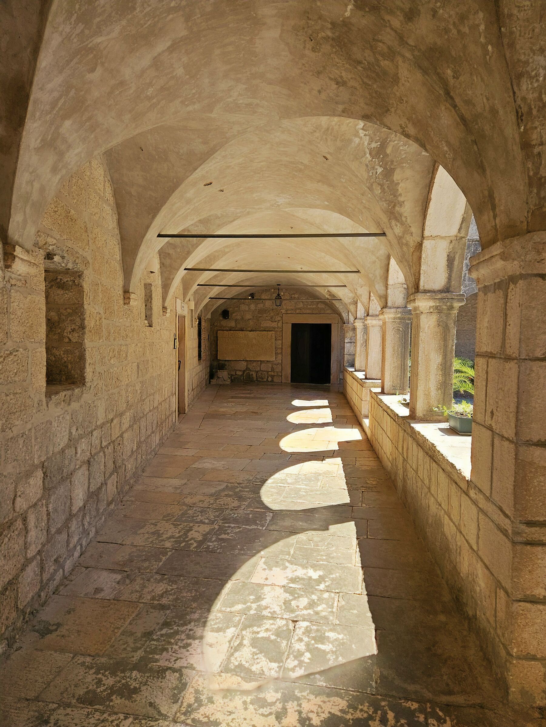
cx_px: 273
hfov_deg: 58.9
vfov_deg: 73.9
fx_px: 484
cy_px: 364
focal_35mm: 23
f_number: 1.8
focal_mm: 5.4
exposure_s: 1/1429
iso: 40
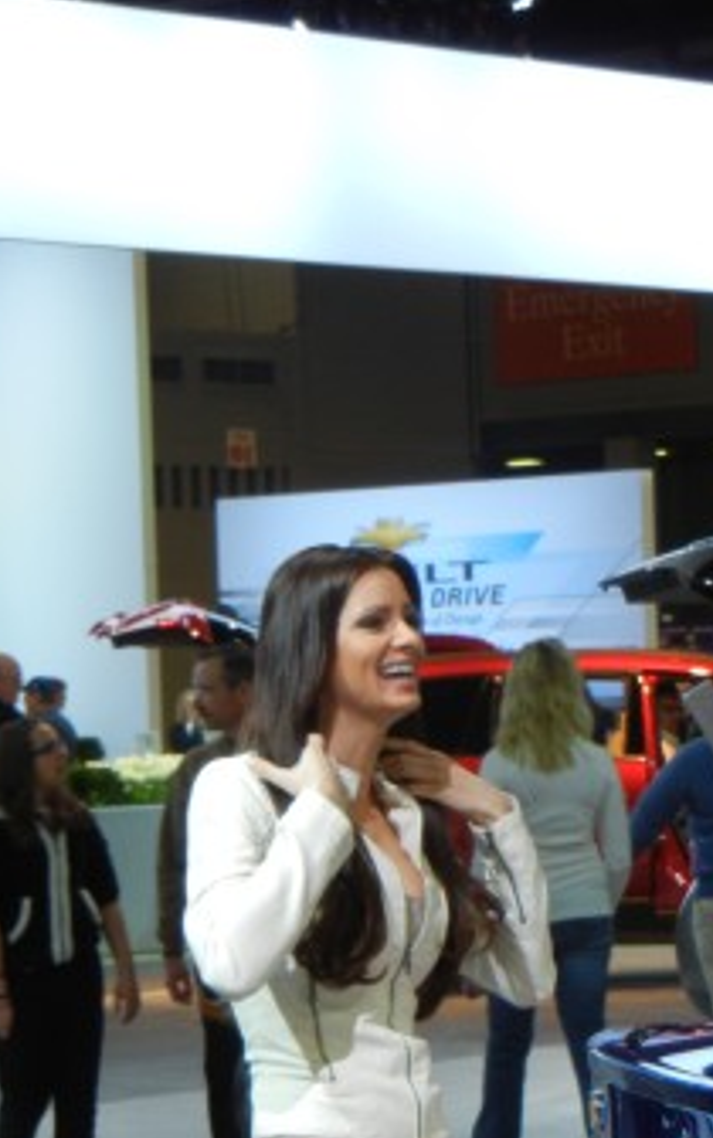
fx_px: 4530
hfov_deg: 9.0
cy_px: 853
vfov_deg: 14.3
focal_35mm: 146
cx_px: 462
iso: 173
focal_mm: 13.9
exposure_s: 1/60
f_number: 4.3
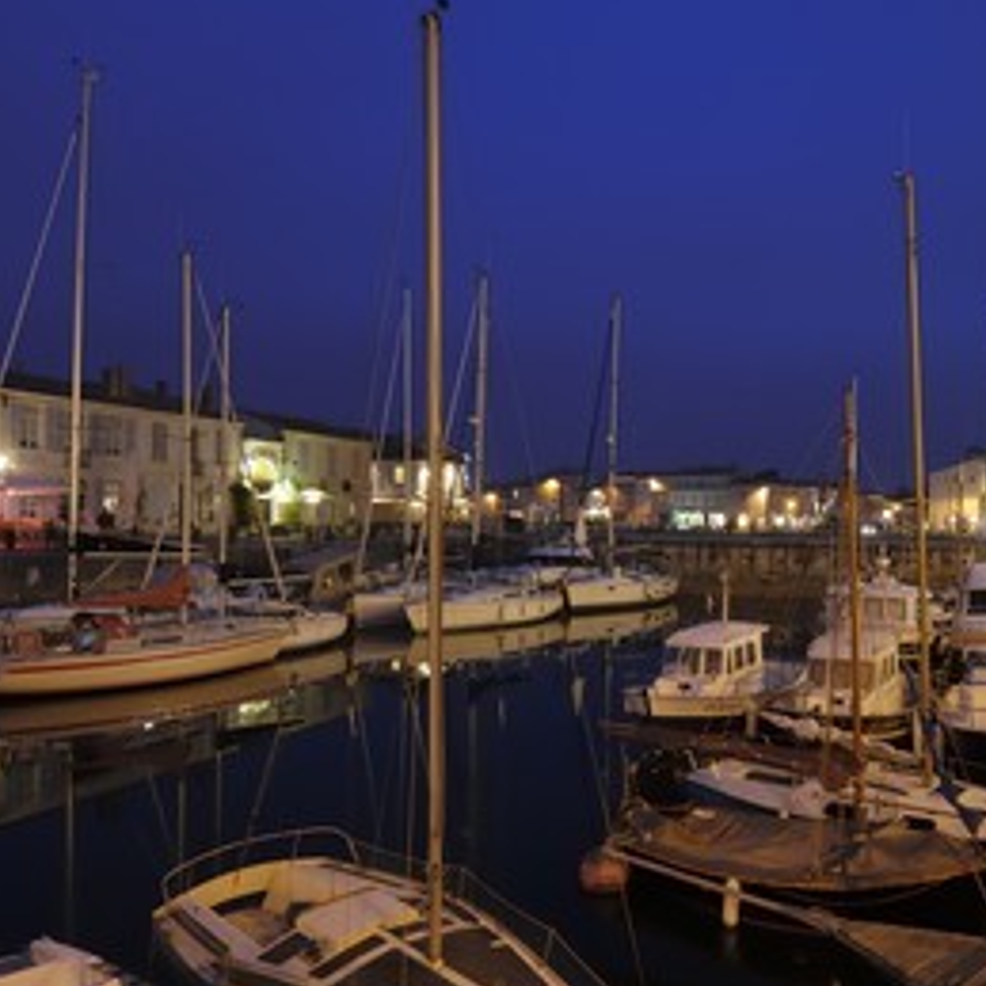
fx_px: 935
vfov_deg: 55.6
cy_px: 518
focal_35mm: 29
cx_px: 710
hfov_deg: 53.7
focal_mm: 14
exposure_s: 2.5
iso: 100
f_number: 7.1
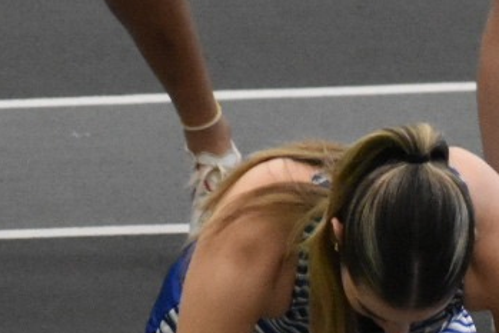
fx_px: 18807
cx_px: 456
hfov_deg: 1.5
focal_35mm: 1356
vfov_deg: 1.0
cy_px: 303
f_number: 5.3
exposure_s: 1/500
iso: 4500
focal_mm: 195
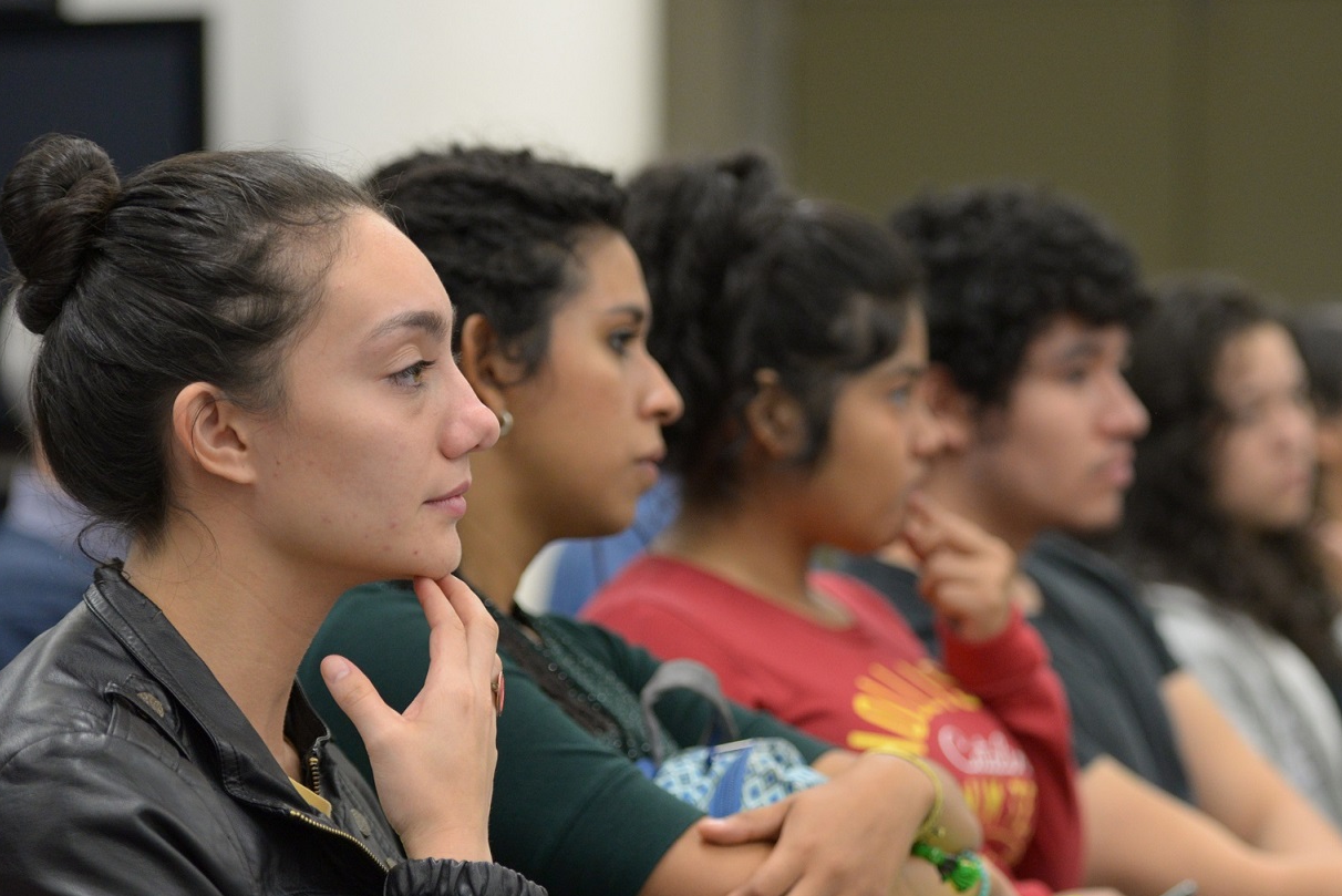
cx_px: 909
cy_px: 624
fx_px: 5332
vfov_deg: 9.6
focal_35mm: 143
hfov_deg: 14.3
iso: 1600
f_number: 2.8
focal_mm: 90
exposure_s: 1/100
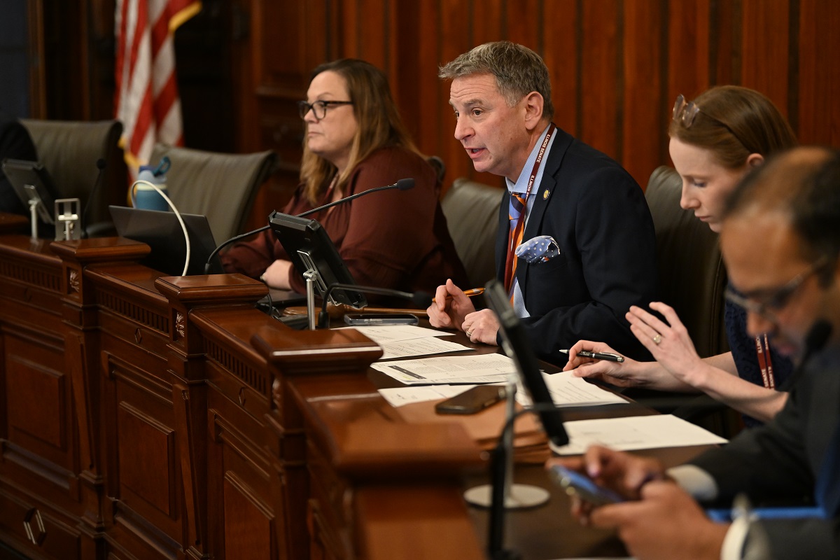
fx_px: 1913
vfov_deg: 16.7
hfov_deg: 24.8
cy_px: 280
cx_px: 420
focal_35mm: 82
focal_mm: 82
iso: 3200
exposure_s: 1/160
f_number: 2.8
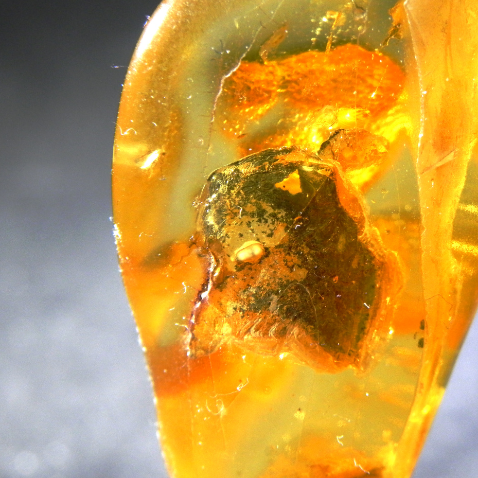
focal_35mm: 113
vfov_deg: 15.4
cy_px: 240
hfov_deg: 15.4
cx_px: 284
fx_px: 1765
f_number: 4
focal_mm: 16.9
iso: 400
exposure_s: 1/24.8
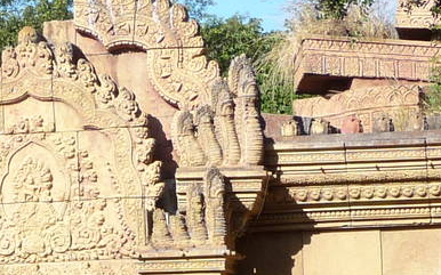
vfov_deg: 6.2
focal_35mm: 211
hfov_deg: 9.8
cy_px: 149
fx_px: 2535
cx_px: -27
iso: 100
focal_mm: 8
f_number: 4.2
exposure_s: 1/500
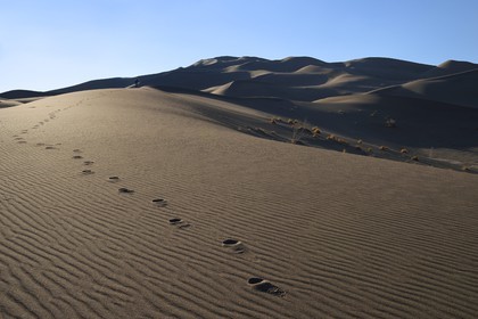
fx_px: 451
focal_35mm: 34
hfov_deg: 55.8
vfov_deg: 38.9
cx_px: 239
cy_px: 160
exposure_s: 1/250
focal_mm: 34
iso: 200
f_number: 16
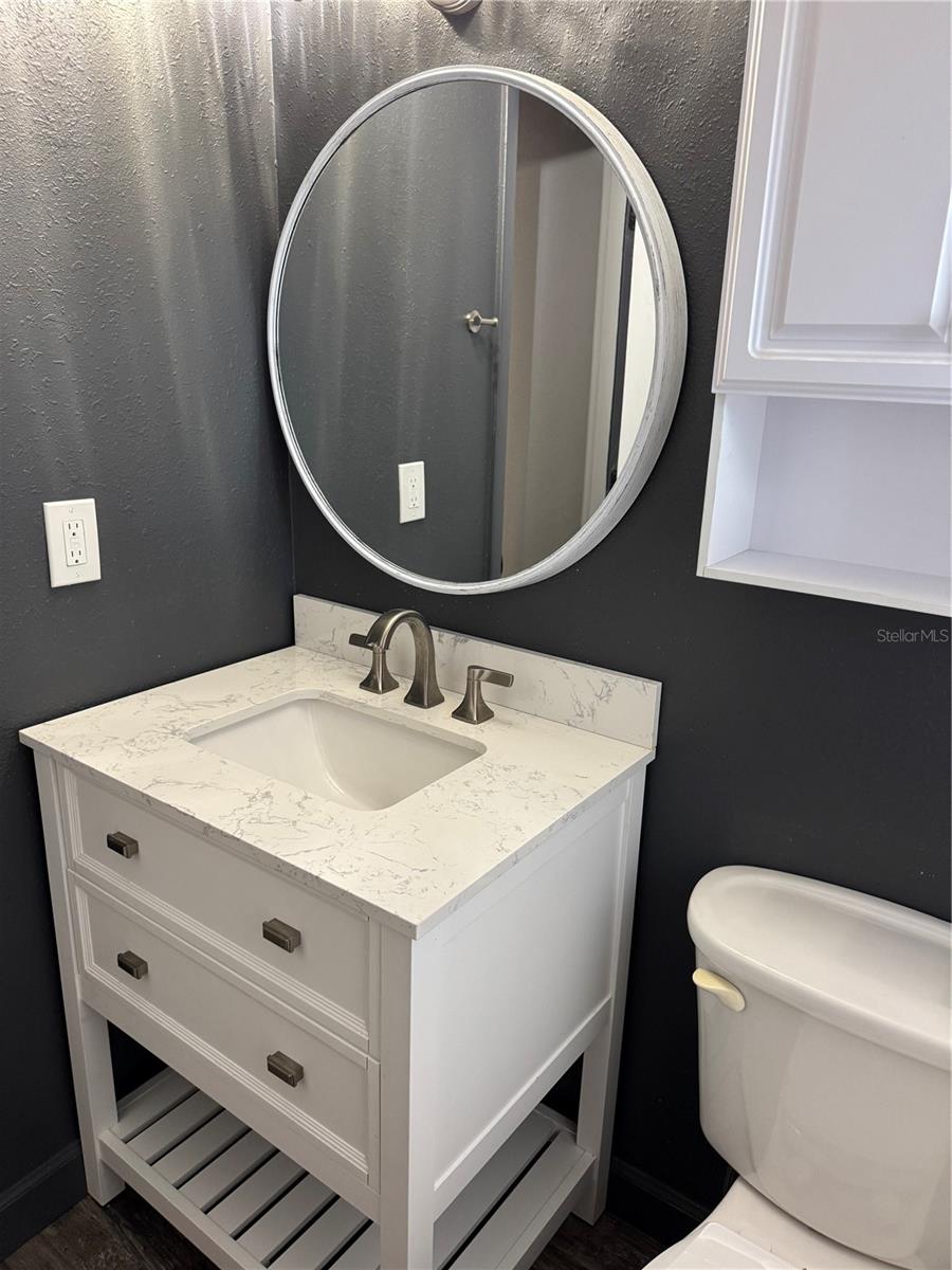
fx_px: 880
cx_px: 476
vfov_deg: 71.6
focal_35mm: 24
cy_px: 635
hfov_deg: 56.8
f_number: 1.78
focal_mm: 6.76
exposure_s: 1/60
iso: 250
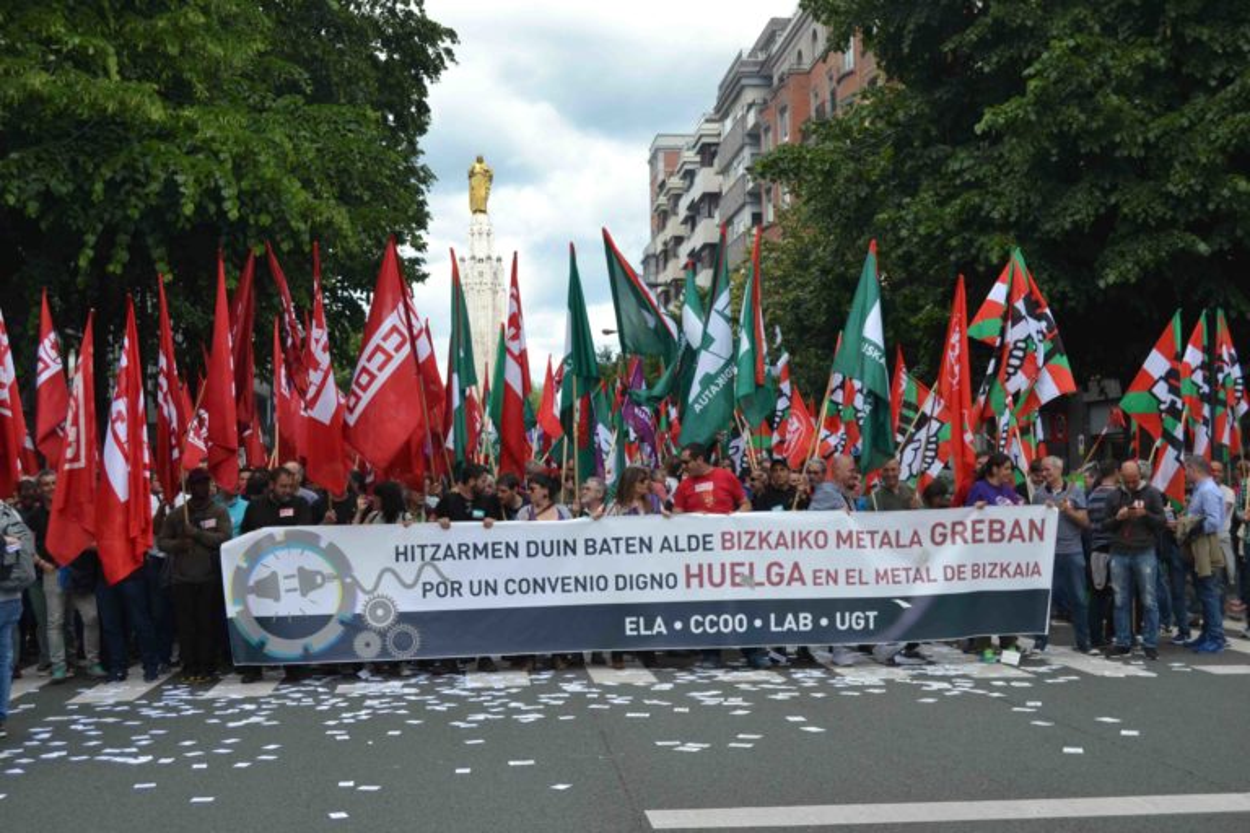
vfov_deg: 29.9
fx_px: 1562
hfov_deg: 43.6
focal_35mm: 45
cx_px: 625
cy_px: 416
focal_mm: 30
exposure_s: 1/160
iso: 100
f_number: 6.3
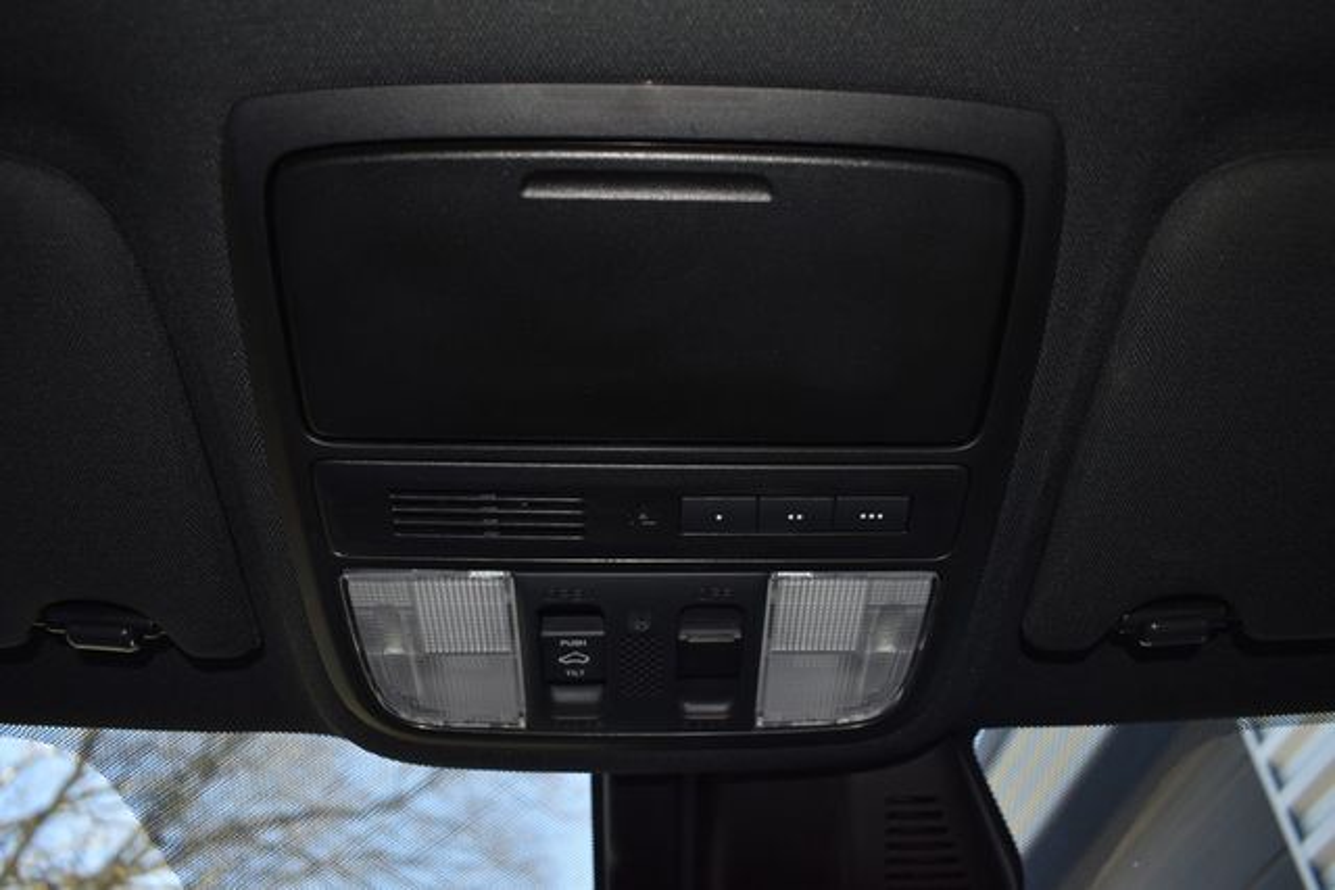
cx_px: 668
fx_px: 1001
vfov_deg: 48.0
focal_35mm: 27
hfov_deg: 67.4
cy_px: 445
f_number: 4
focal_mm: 18
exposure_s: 1/200
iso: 180
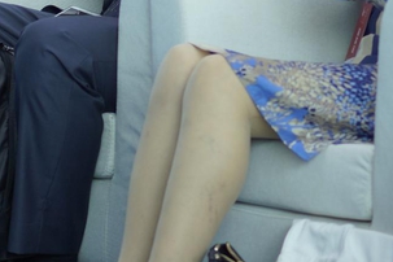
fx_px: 2805
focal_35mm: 257
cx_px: 243
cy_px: -113
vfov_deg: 5.3
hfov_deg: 8.0
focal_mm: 55
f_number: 2
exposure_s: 1/400
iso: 100
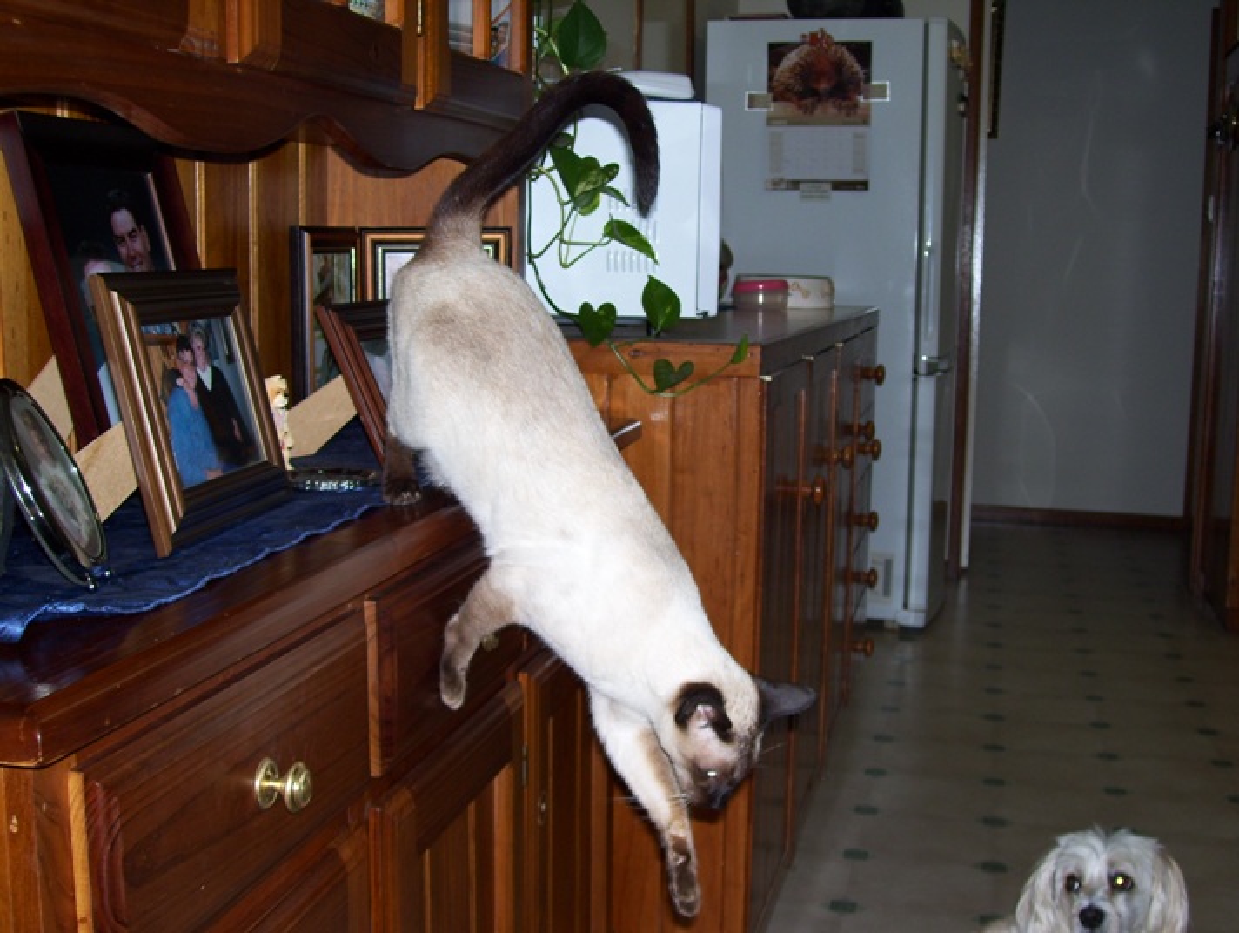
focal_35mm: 45
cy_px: 466
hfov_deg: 42.0
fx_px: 1613
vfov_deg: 32.3
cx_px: 620
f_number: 3
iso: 80
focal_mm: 7.6
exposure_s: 1/60
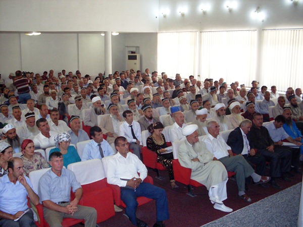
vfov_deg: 37.7
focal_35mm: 38
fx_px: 333
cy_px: 114
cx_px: 152
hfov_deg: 49.0
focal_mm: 6.3
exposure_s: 1/45
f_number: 2.8
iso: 240
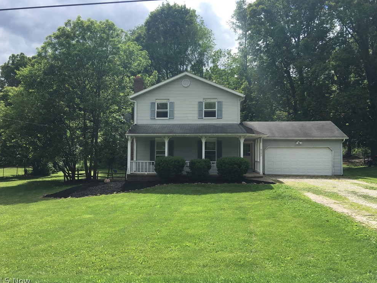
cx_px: 186
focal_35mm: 30
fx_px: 327
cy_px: 141
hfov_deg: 60.0
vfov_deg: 46.8
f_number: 2.2
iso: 25
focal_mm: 4.15
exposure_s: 1/1399
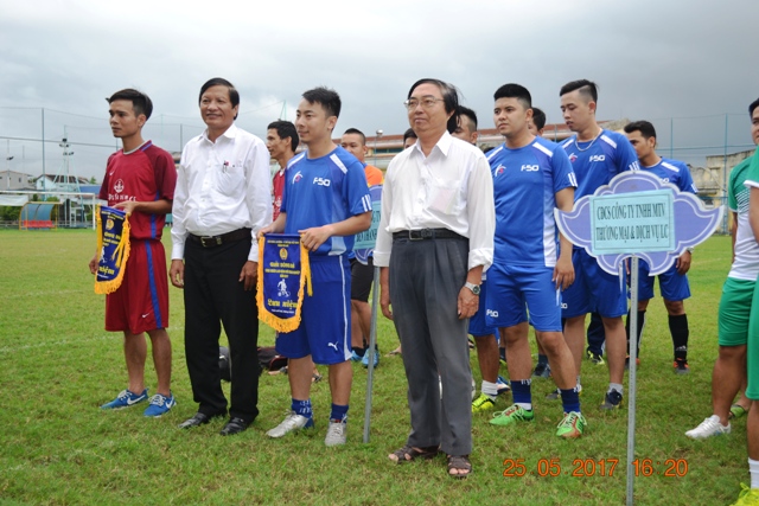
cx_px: 380
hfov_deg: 49.5
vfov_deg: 34.2
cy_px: 253
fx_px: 822
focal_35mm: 39
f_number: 4.2
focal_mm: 26
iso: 100
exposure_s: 1/125
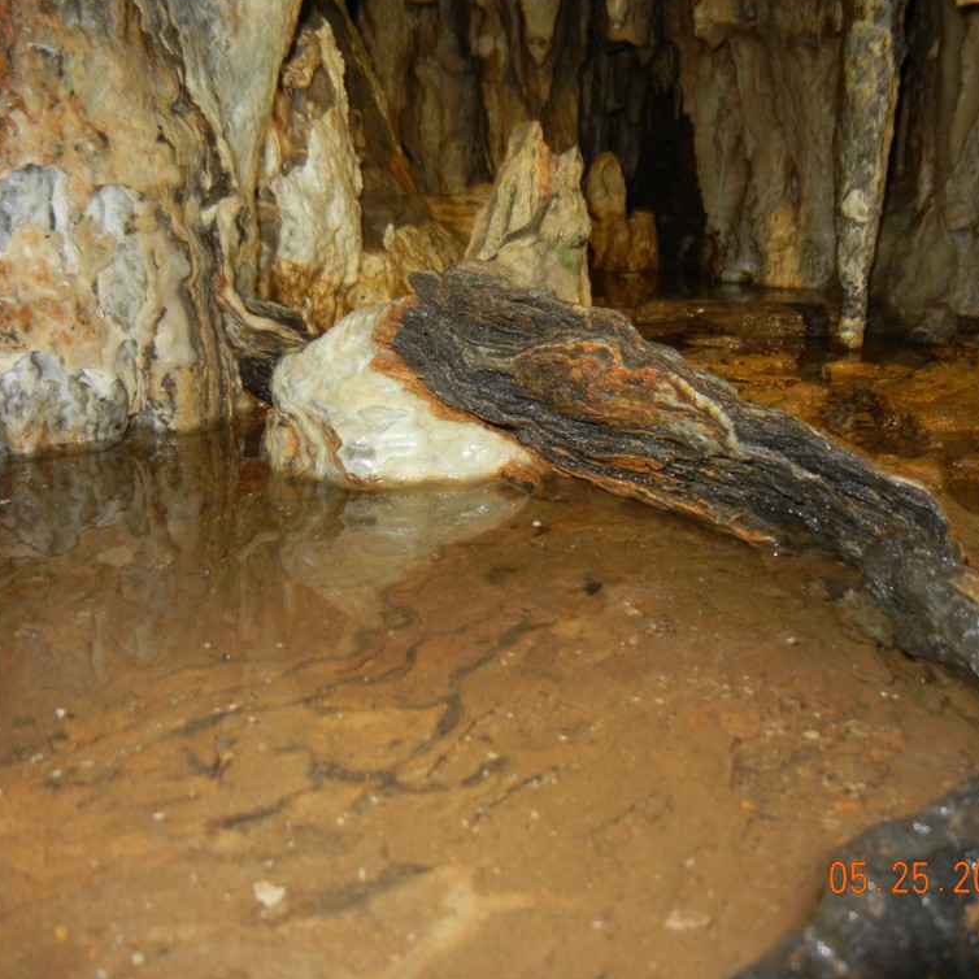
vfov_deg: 46.0
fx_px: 1152
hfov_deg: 45.9
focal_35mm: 36
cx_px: 573
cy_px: 483
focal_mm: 5.4
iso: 200
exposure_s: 1/30
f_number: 3.5
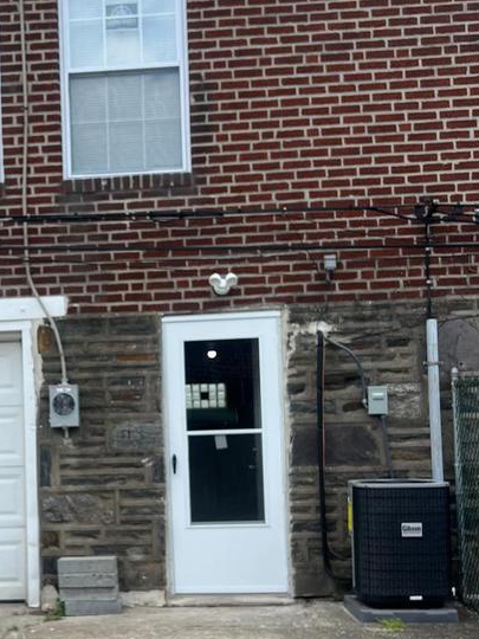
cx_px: 85
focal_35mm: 52
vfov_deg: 36.6
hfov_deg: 27.4
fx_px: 959
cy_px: 404
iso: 50
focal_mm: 5.7
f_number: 1.5
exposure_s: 1/2404
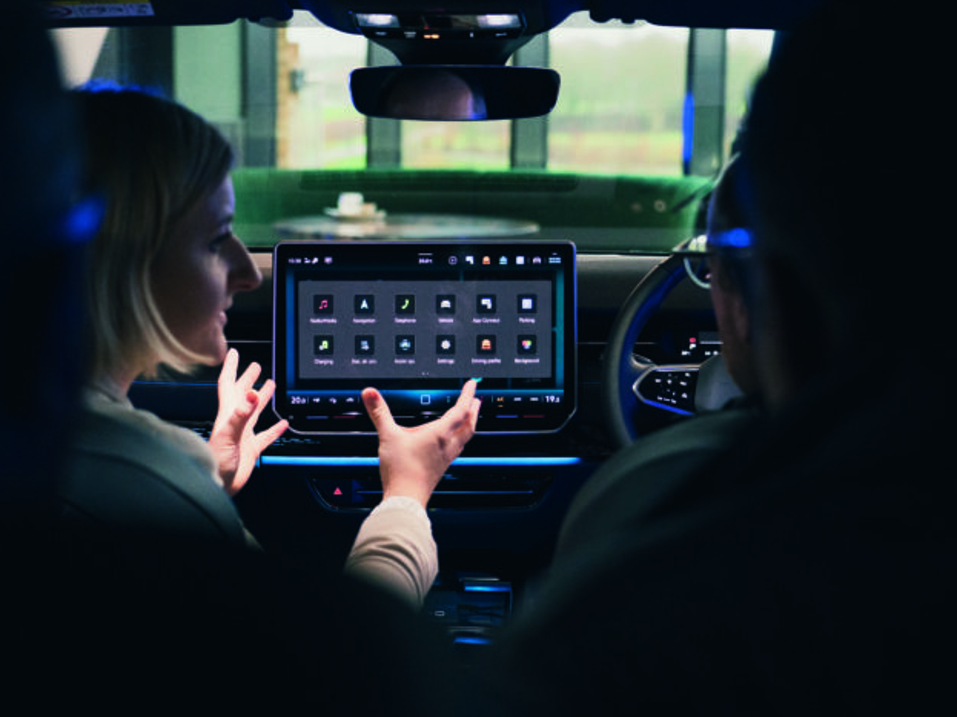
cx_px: 379
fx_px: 1769
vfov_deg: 22.9
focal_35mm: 64
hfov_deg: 30.2
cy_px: 382
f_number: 4
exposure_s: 1/200
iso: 6400
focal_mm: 54
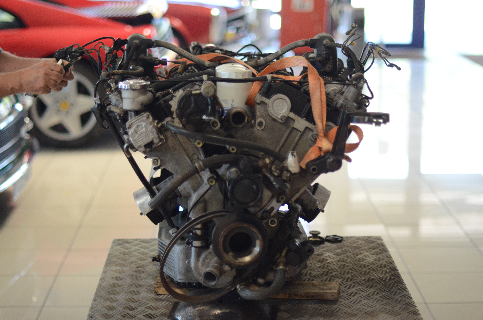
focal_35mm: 75
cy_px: 160
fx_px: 1004
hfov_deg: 27.0
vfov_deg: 18.1
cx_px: 242
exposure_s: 1/1600
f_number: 1.4
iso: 1600
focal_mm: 50
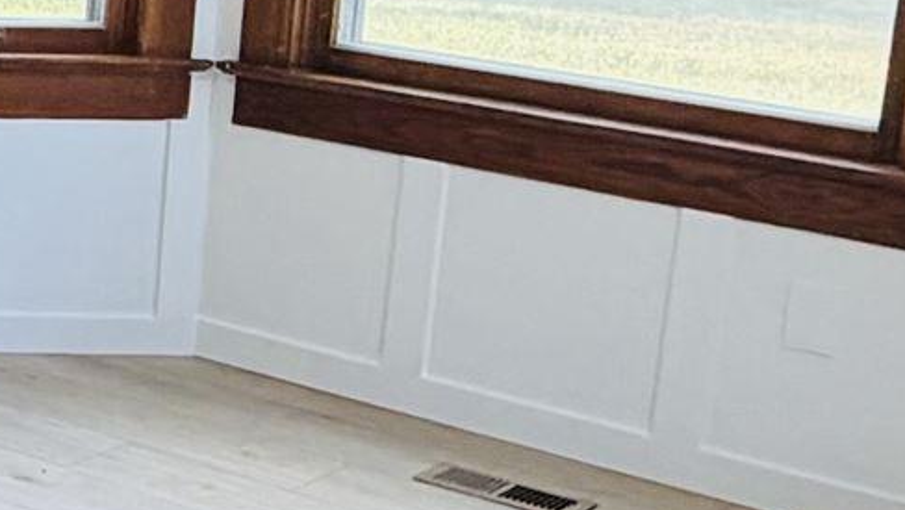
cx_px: -501
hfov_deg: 19.1
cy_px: 91
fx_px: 2305
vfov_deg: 12.6
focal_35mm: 96
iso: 160
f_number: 2.2
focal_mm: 2.22
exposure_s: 1/120
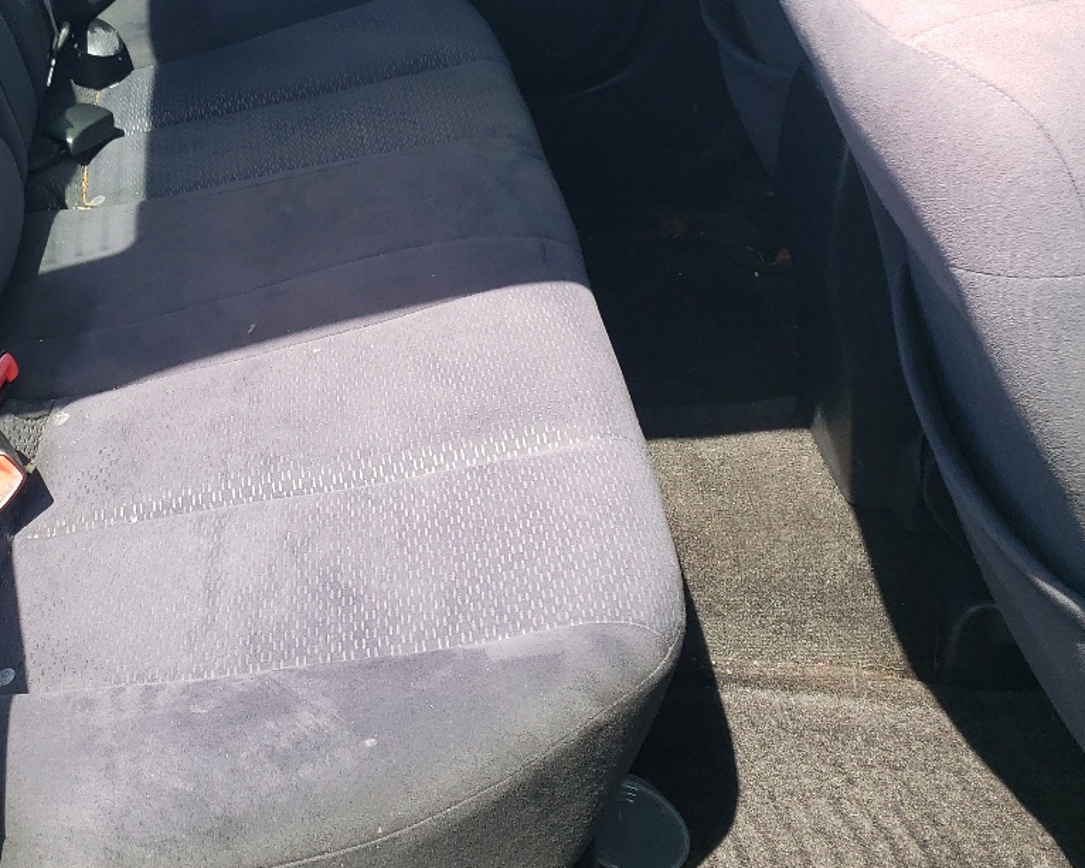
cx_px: 170
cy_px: 85
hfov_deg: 34.0
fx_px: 1702
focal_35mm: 53
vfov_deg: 27.6
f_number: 1.5
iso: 50
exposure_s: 1/909
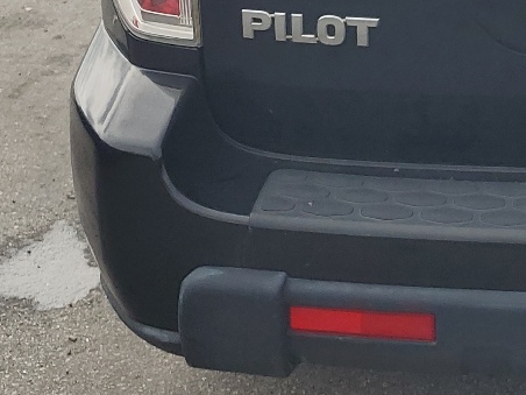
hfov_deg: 19.2
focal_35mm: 92
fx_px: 1398
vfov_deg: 15.1
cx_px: 735
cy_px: -151
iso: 50
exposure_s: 1/2000
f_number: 1.5
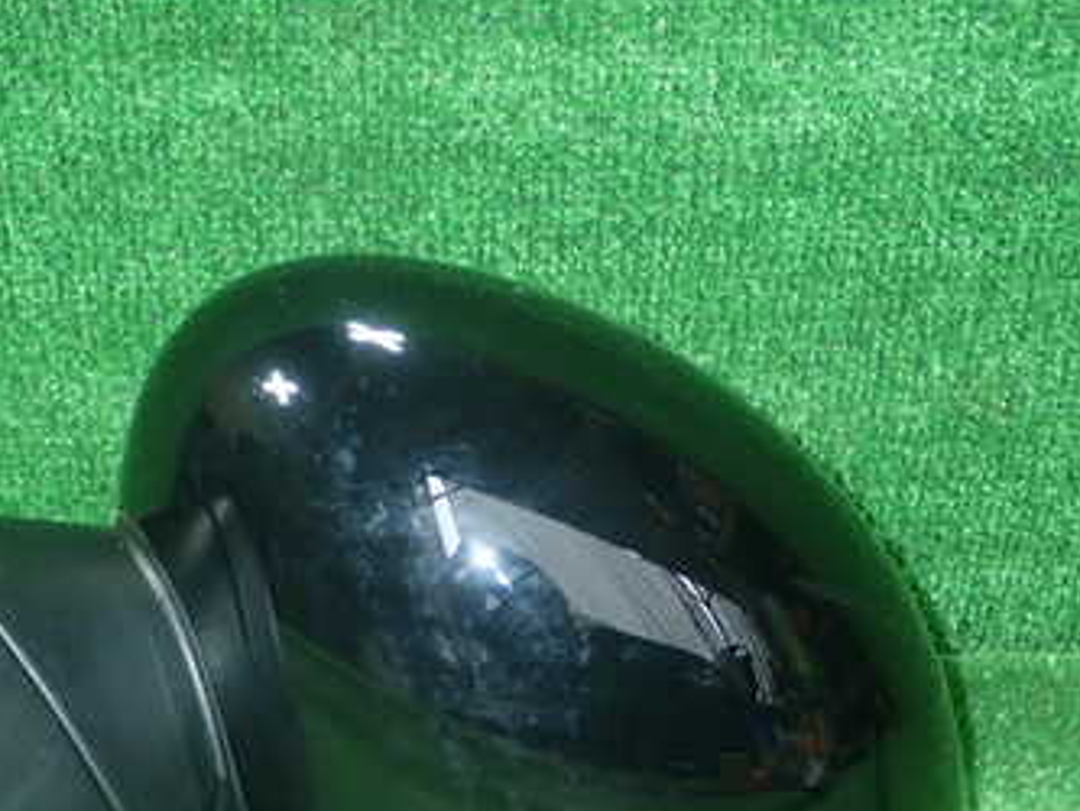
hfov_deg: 26.8
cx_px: 344
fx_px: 2247
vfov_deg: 20.1
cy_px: 691
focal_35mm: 72
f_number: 2.8
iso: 200
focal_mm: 7.34
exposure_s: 1/40
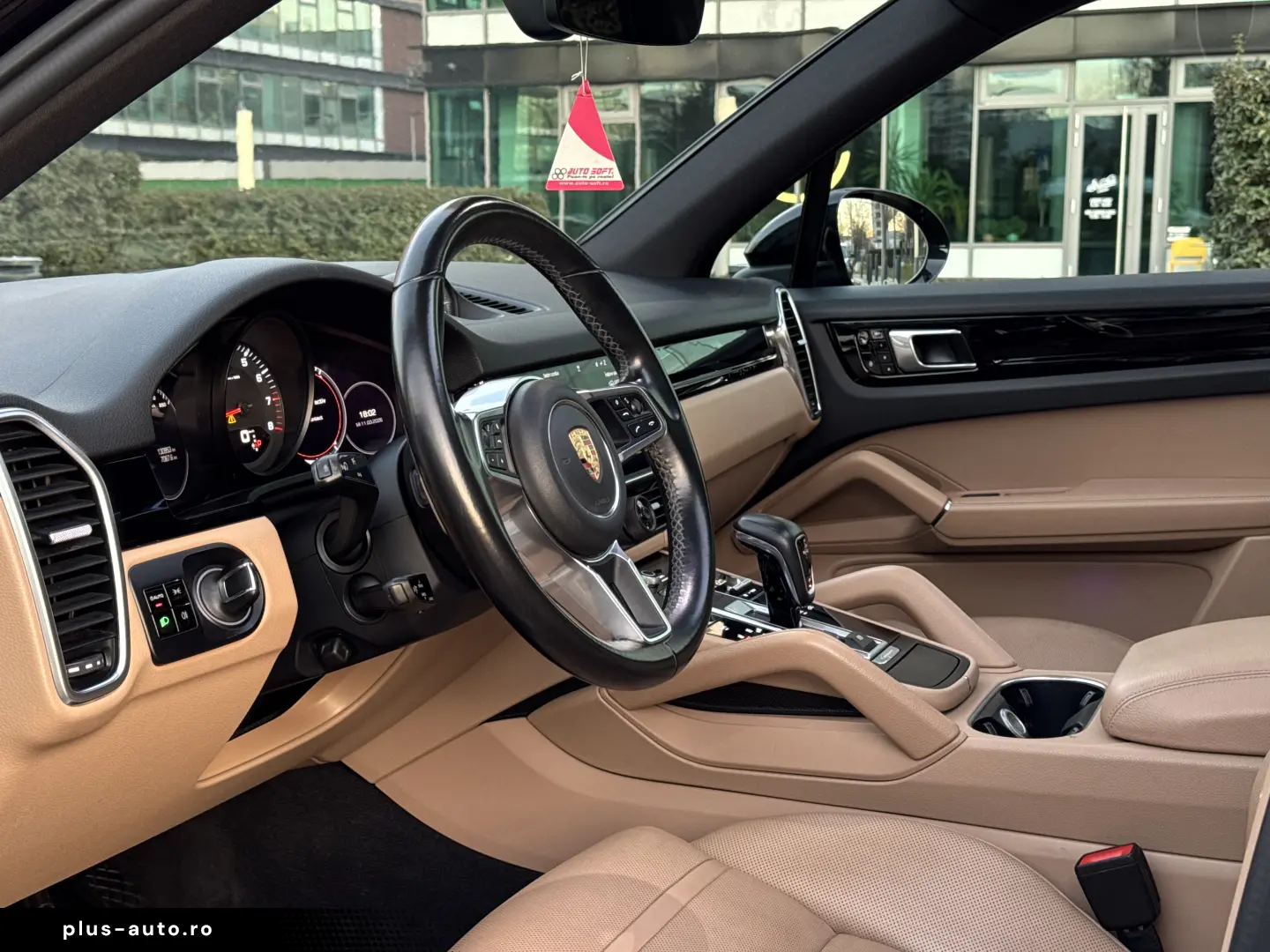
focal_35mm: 48
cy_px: 476
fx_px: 1761
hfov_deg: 39.7
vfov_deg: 30.3
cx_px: 635
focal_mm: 6.76
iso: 100
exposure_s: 1/60
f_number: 1.78
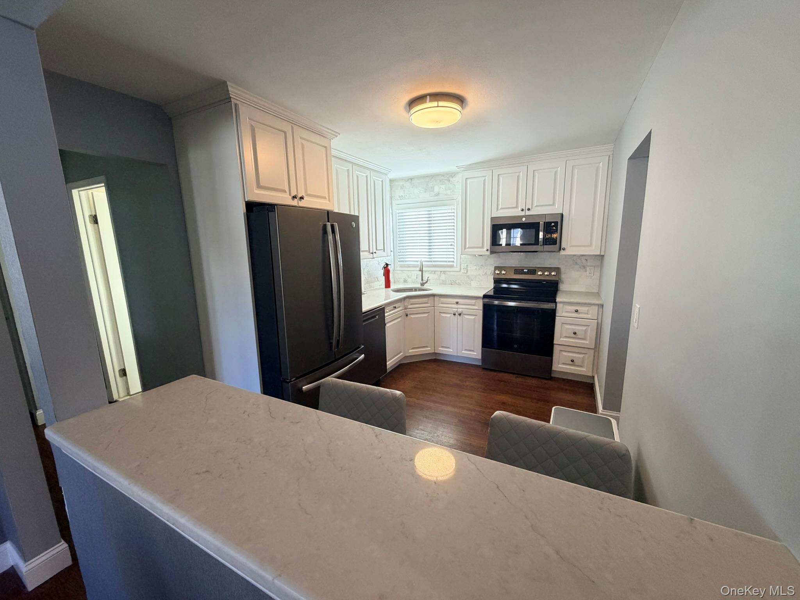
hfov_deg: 102.1
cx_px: 400
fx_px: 324
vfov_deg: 85.7
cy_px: 300
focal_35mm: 14
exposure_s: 1/120
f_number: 2.2
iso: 250
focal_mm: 2.22
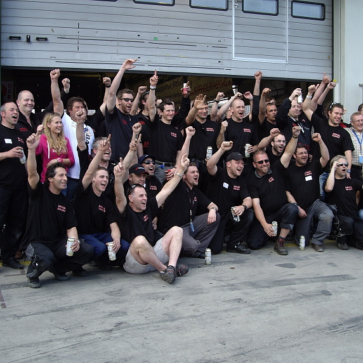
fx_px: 558
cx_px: 194
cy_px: 190
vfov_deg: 36.1
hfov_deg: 36.0
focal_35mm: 47
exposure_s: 1/200
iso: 100
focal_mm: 7.9
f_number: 2.8
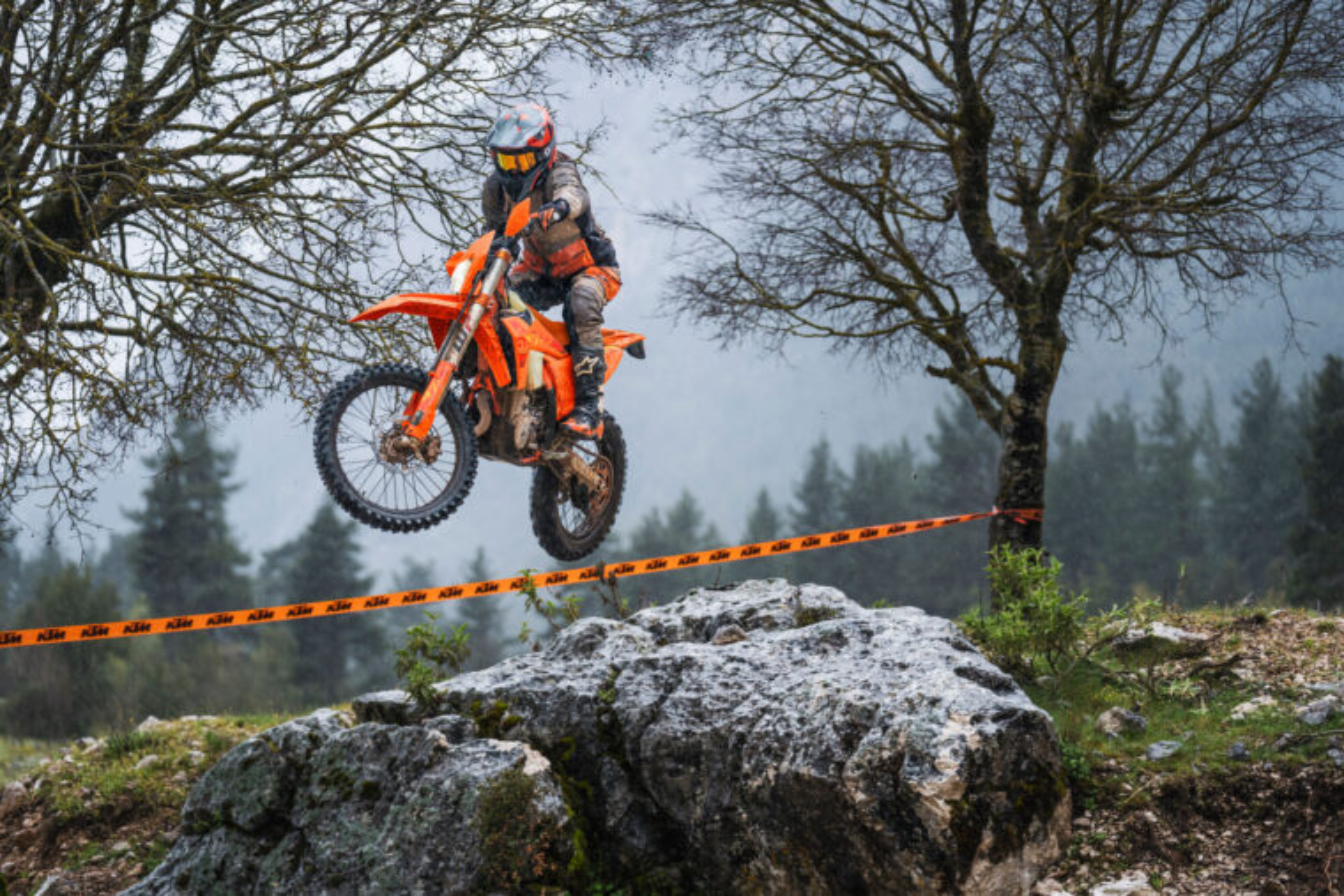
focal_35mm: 109
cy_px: 448
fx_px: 4070
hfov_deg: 18.8
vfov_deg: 12.6
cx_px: 672
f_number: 2.8
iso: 200
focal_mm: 109
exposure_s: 1/500
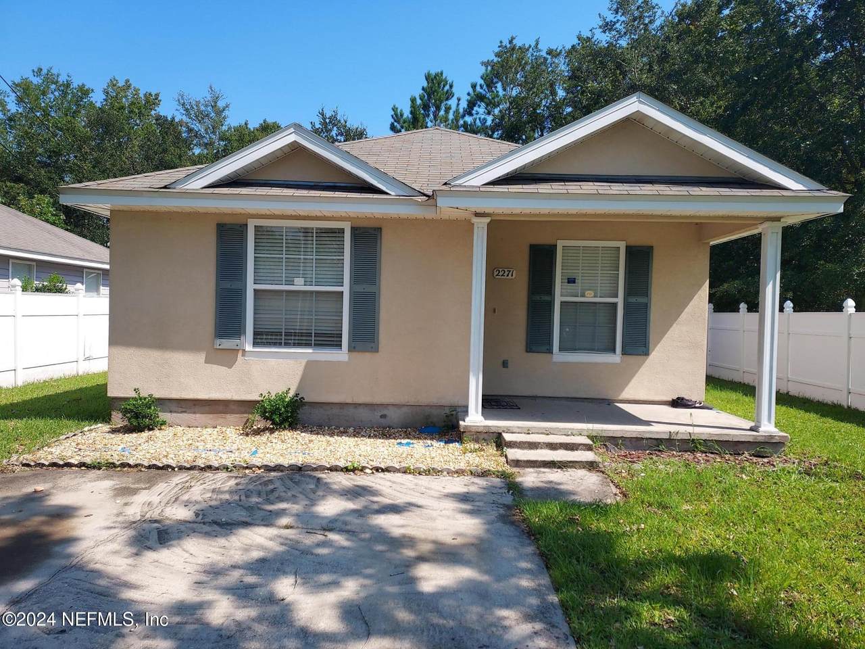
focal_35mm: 24
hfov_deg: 71.6
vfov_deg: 56.8
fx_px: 600
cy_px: 324
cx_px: 432
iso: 40
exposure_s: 1/856
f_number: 1.8
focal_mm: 4.6
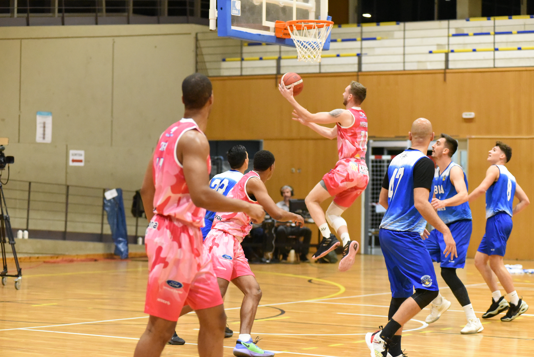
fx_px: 1484
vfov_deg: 13.7
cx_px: 267
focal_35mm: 100
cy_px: 178
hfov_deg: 20.4
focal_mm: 100
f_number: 4
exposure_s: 1/800
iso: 12800
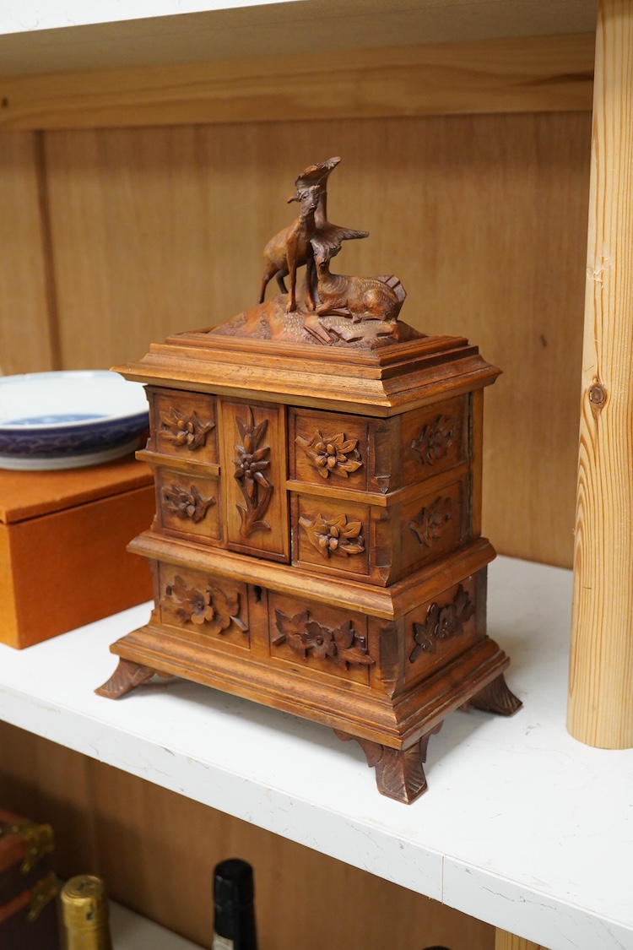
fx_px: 1187
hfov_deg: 29.9
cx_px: 316
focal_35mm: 45
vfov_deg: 43.6
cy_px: 475
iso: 2500
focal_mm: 30
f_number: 9
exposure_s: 1/160
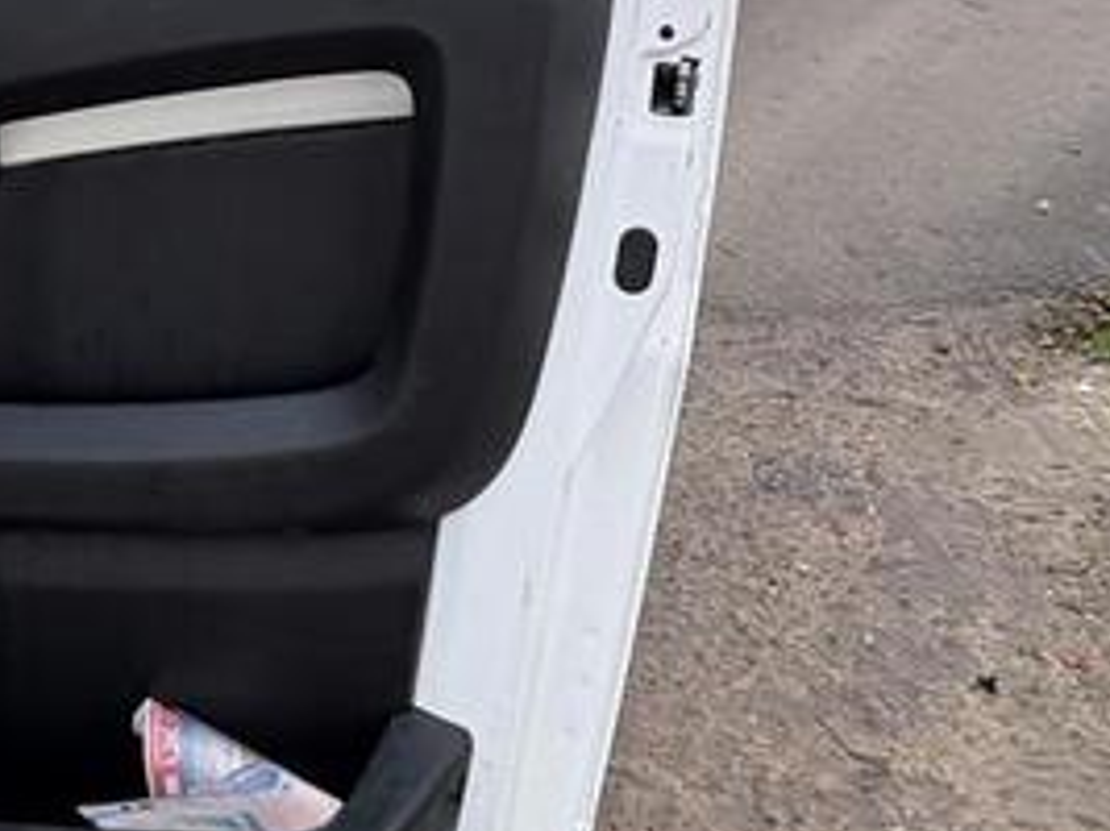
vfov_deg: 27.9
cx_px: 416
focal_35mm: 47
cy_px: -104
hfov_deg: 40.2
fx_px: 1506
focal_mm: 2.22
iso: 40
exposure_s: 1/130
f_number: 2.2
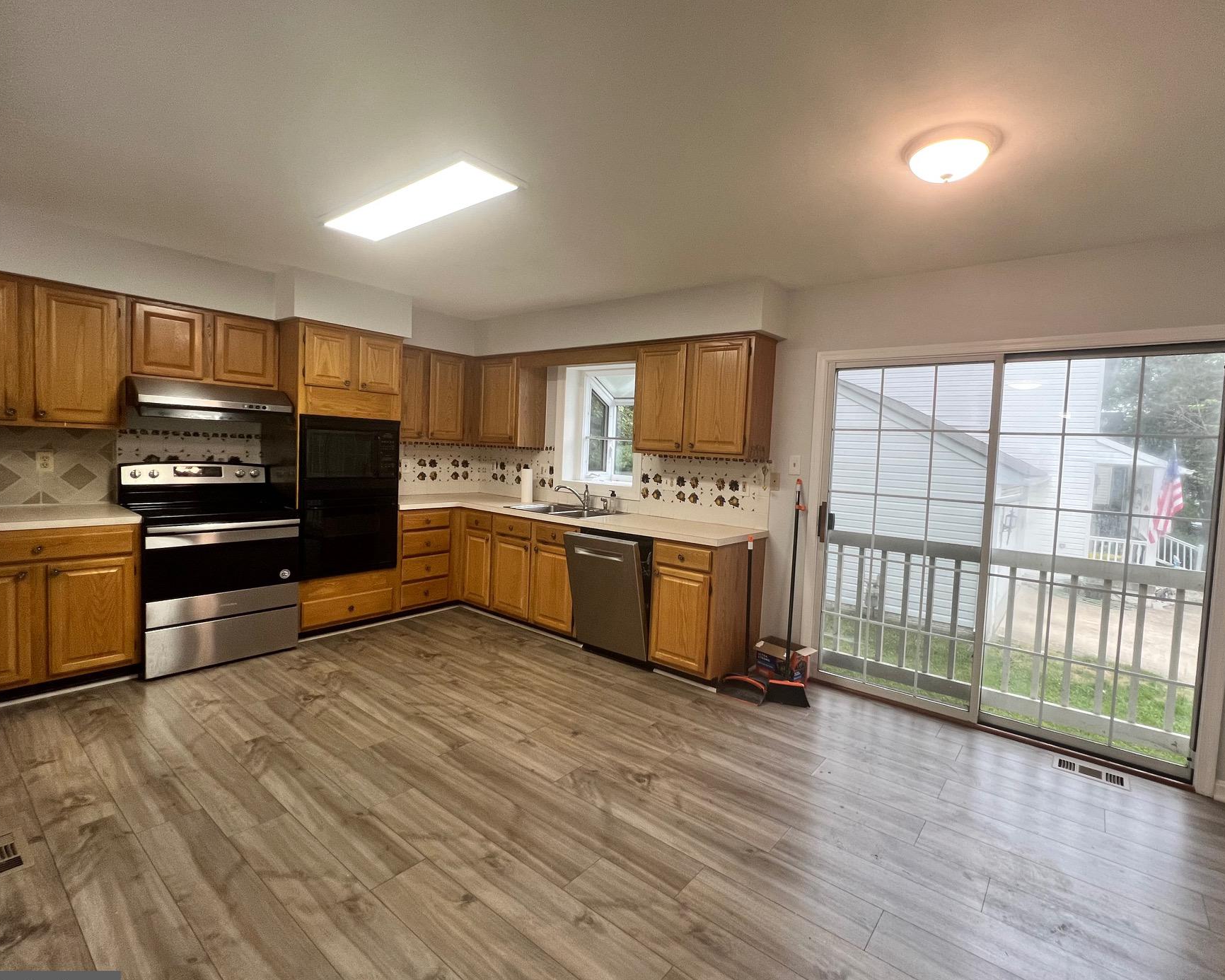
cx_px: 668
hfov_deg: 96.5
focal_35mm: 15
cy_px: 486
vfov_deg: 84.0
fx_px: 544
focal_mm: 1.57
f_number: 1.8
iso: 160
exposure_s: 1/120
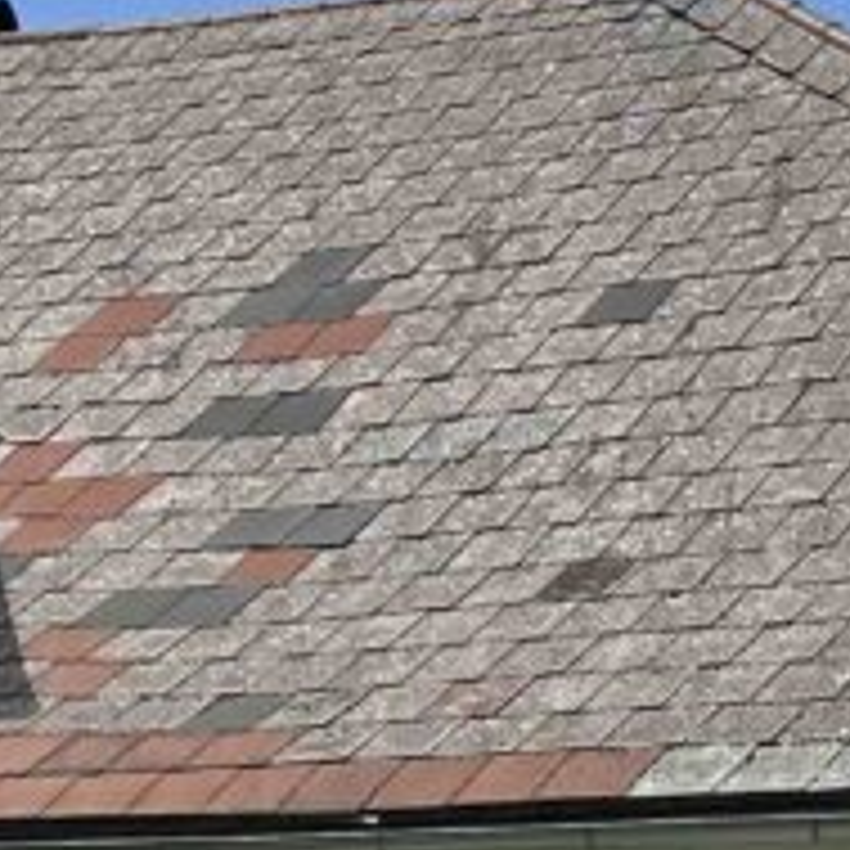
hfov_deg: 15.1
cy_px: 1111
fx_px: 3195
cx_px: 171
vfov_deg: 14.5
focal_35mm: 115
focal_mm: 6.86
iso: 80
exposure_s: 1/4545
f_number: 1.78
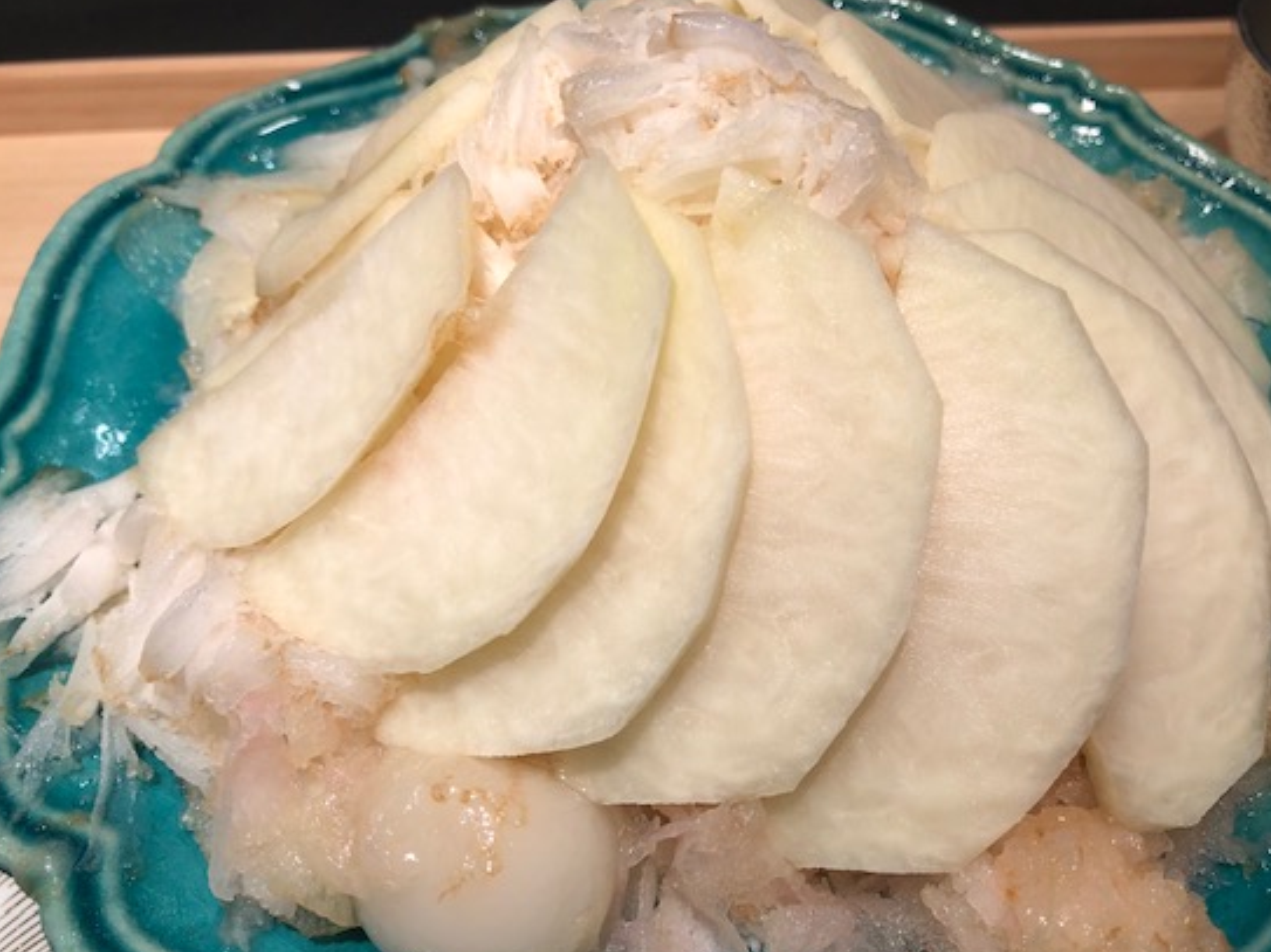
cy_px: 533
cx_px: 719
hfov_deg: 55.2
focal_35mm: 33
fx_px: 1211
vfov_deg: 42.9
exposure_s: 1/165
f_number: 1.8
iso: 20
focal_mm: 3.99
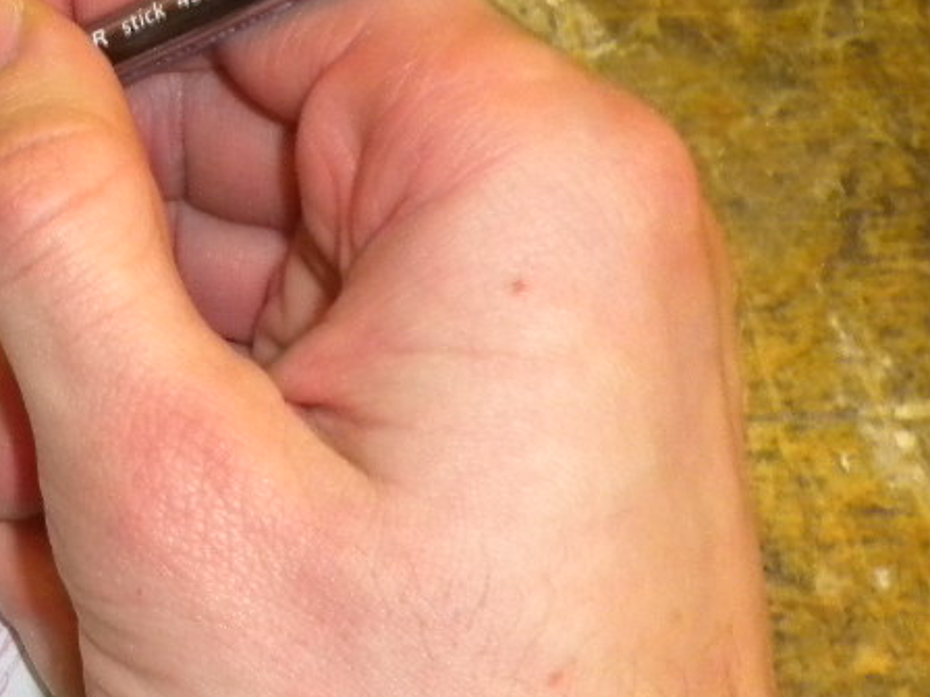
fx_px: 2149
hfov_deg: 23.1
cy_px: 363
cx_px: -64
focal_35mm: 80
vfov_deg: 18.4
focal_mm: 6.3
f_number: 4.6
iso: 400
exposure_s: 1/30
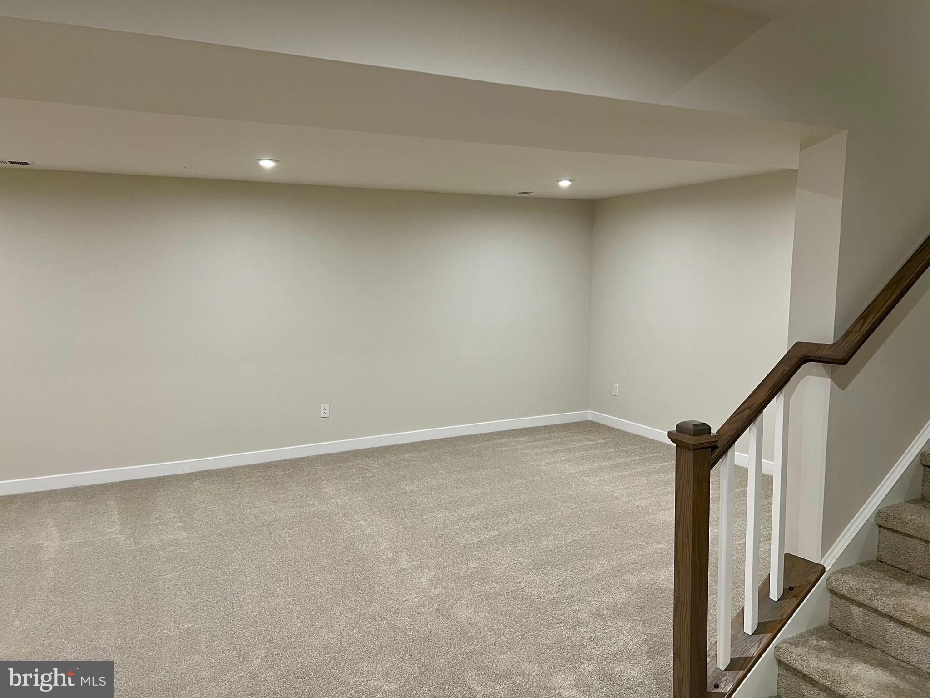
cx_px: 465
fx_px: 699
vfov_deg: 53.1
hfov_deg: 67.3
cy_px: 349
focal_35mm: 26
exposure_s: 1/60
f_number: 1.5
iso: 100
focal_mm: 5.7
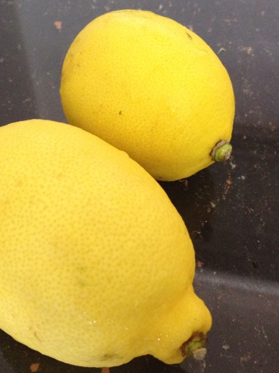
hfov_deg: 31.3
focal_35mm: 46
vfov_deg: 41.3
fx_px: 495
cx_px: 104
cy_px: 190
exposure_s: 1/17
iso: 400
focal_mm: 4.28
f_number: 2.4
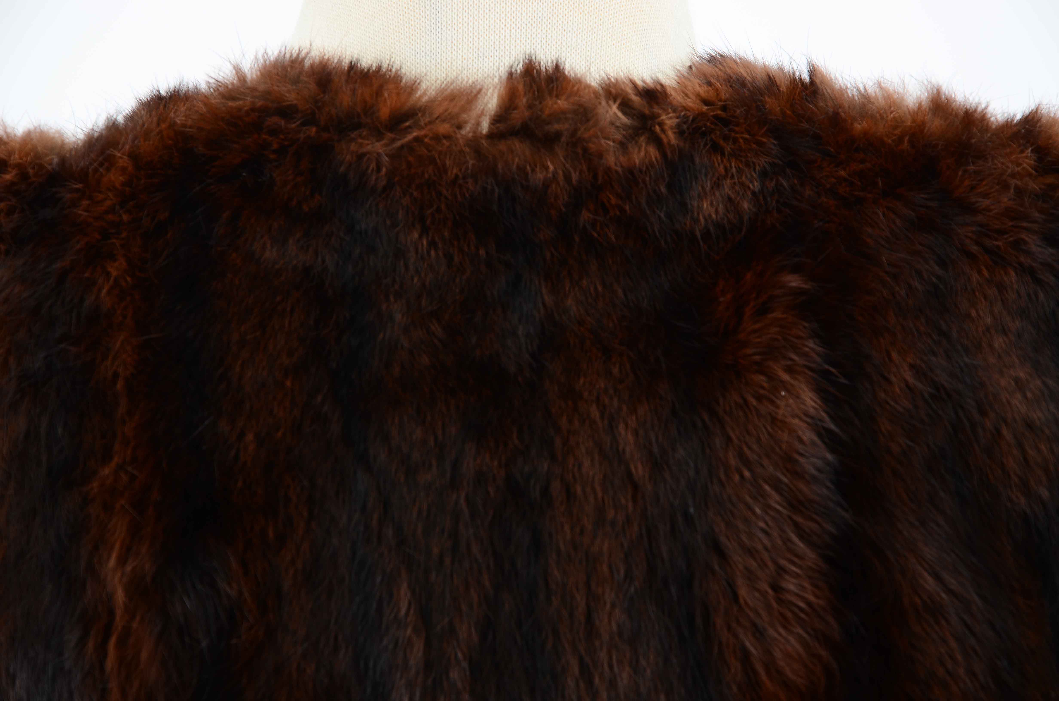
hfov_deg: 13.1
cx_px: 530
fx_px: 4624
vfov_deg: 8.7
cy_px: 350
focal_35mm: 158
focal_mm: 105
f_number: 7.1
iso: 160
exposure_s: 1/80
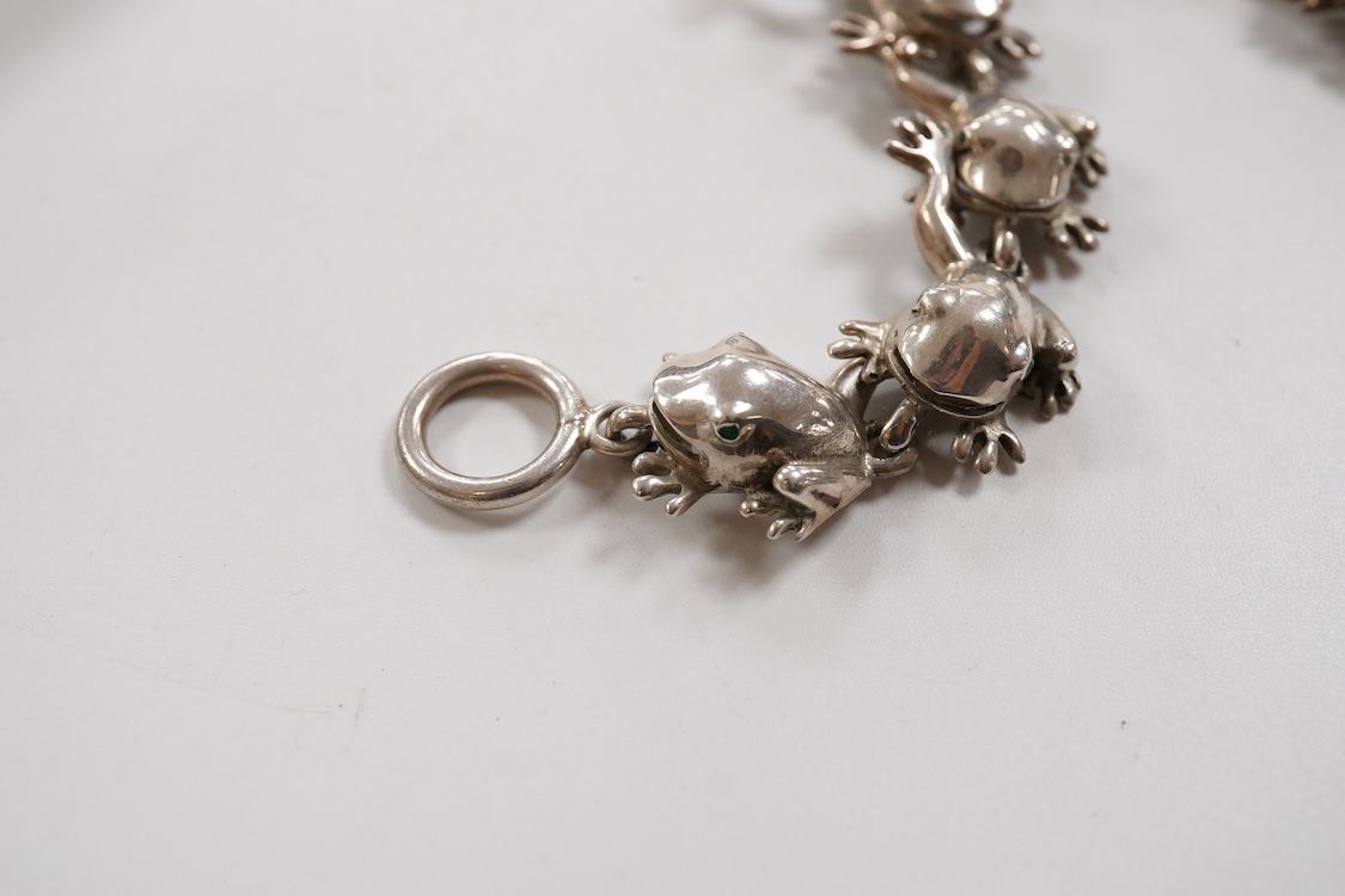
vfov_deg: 29.9
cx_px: 672
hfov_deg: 43.6
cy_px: 448
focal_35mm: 45
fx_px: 1681
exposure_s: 1/200
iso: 2500
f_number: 10
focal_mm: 30
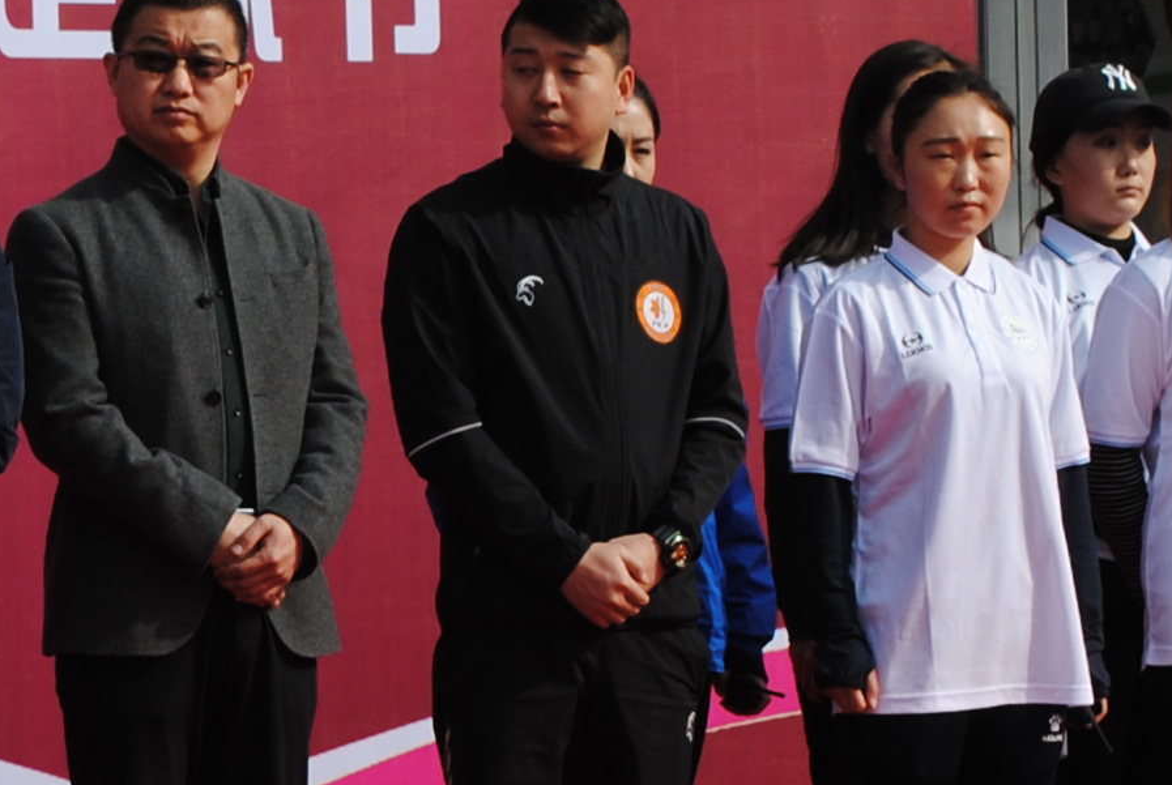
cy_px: 546
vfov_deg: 5.9
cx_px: -259
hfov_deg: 8.7
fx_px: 7597
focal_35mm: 233
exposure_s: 1/250
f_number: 8
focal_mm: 36
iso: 100
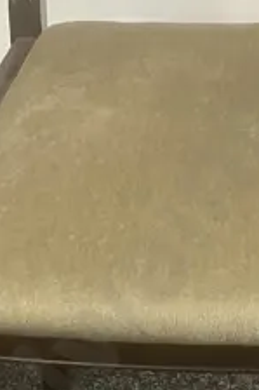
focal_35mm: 133
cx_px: 240
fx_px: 1437
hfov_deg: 10.2
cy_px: 146
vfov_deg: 15.4
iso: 200
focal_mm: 3.99
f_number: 1.8
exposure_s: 1/50
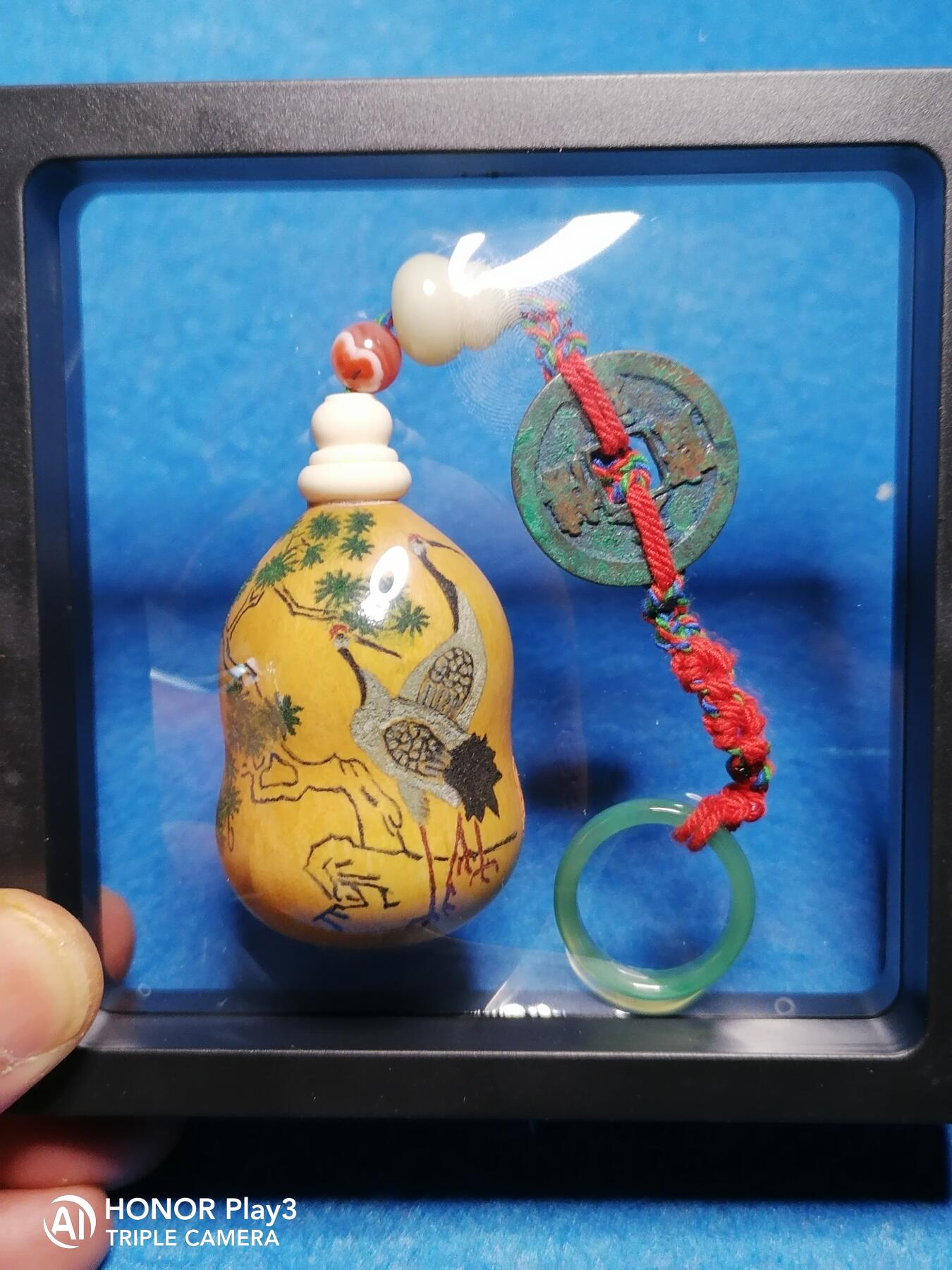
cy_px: 635
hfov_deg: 36.0
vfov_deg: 46.8
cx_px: 476
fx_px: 1467
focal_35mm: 40
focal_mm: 5.4
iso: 250
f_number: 1.8
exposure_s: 1/33.3
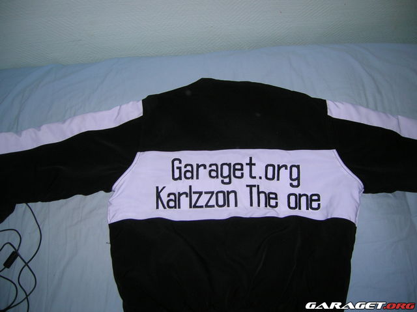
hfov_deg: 54.0
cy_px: 156
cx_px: 208
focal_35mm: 34
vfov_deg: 41.7
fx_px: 409
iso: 50
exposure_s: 1/60.1
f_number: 2.9
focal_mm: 5.7
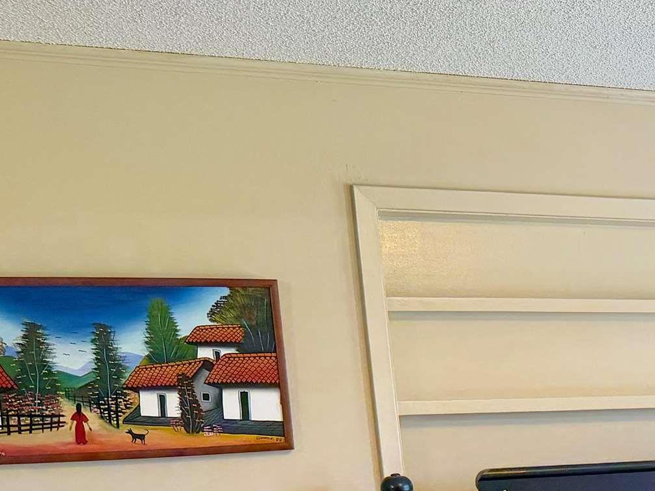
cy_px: 651
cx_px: 883
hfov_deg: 23.2
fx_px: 1381
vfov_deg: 18.6
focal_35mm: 73
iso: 200
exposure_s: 1/60
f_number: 1.78
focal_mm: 6.76
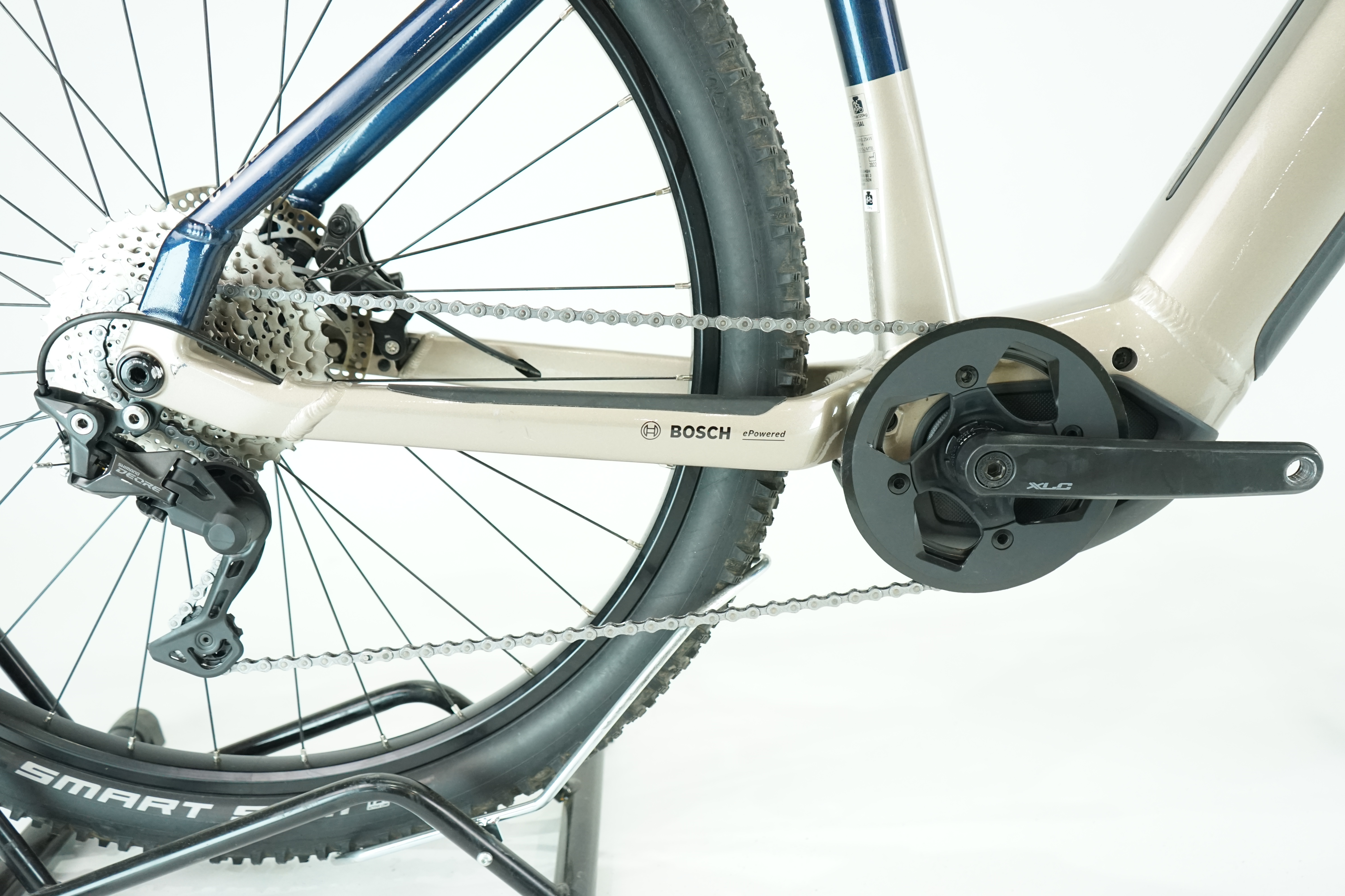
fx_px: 1083
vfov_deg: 45.0
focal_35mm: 29
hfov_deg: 63.7
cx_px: 672
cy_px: 448
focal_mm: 29
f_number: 4
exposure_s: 1/200
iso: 2000
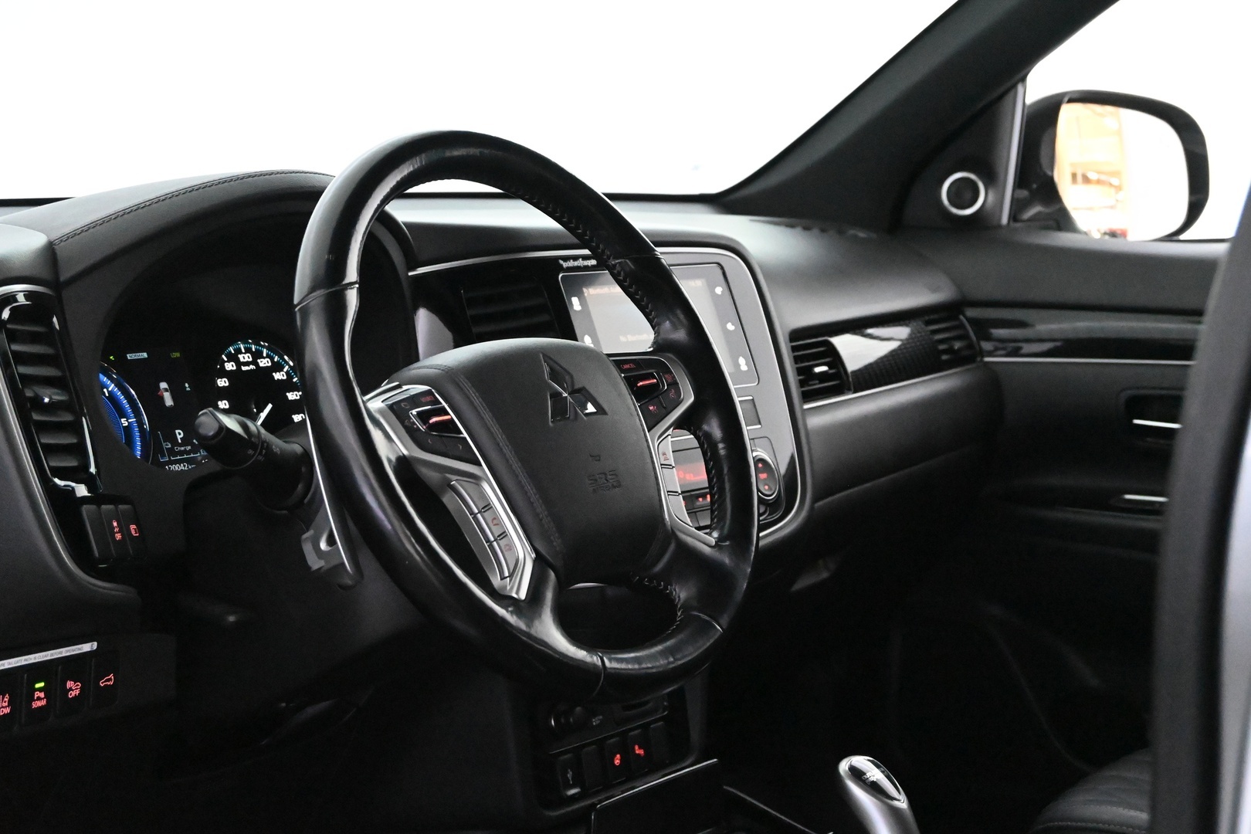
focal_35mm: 64
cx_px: 626
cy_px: 417
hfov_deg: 31.2
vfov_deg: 21.1
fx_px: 2241
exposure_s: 1/60
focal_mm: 43
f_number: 6
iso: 12800
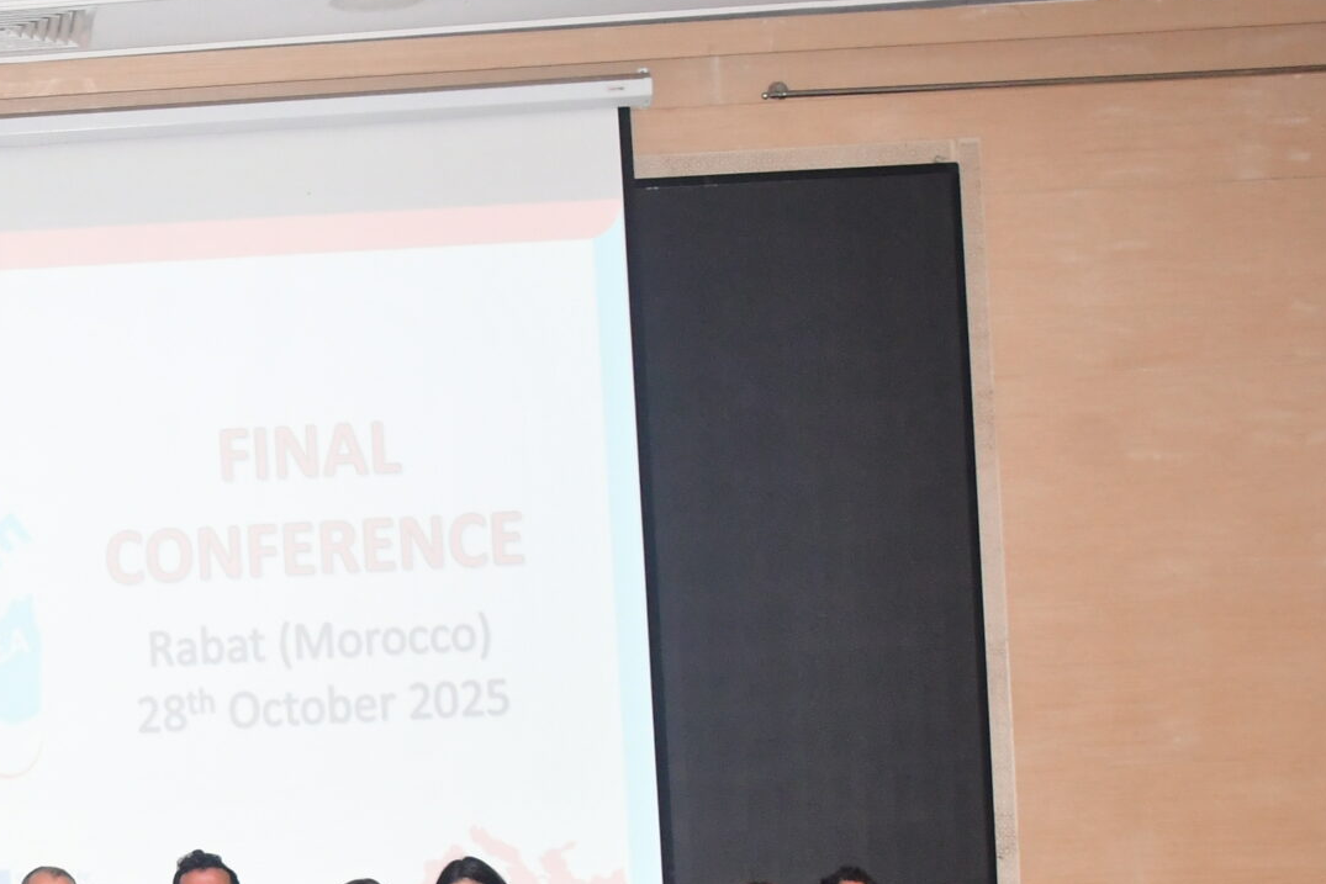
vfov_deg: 13.5
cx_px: -90
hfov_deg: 19.6
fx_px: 3684
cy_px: 876
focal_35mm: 100
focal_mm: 28
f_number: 8
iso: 2000
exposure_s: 1/60
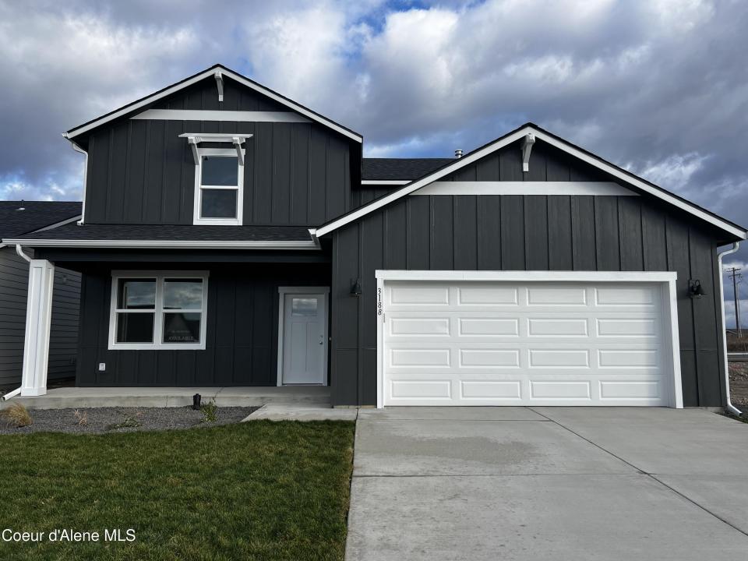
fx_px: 562
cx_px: 374
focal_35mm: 26
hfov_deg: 67.3
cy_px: 280
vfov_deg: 53.1
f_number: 1.5
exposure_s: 1/1698
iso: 50
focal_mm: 5.7
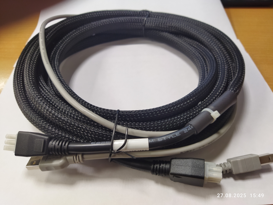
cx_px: 136
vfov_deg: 51.4
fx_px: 213
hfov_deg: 65.3
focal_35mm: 27
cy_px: 102
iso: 216
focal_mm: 4.71
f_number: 1.79
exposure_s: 1/50
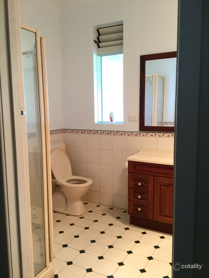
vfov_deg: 58.3
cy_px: 139
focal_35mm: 31
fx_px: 250
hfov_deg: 45.4
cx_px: 104
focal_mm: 3.3
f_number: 2.4
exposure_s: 1/33
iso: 50
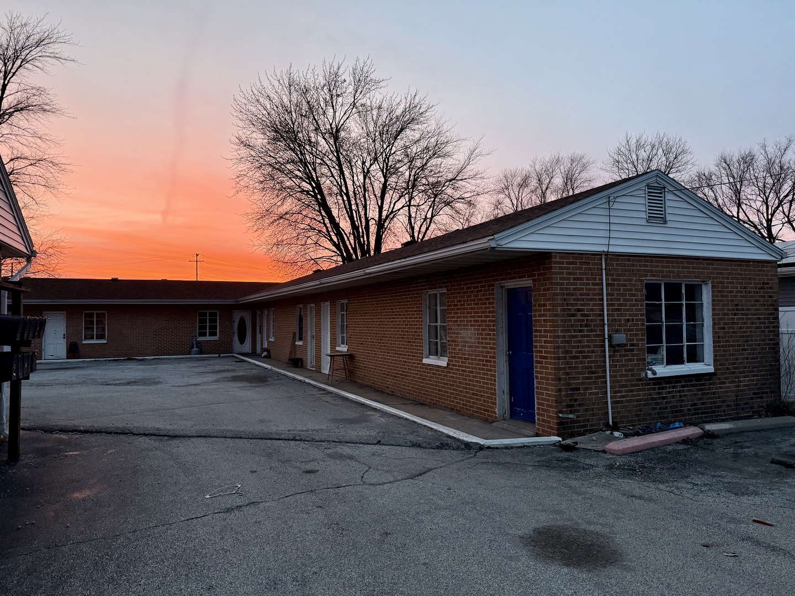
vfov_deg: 56.8
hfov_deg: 71.6
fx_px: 551
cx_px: 398
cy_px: 298
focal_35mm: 24
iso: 250
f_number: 1.78
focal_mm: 6.76
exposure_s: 1/60
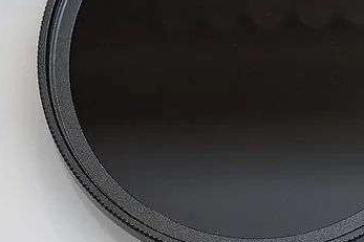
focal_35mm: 324
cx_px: 345
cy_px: -171
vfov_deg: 4.2
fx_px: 3274
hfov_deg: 6.3
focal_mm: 50
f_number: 7.1
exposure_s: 1/60
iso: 200
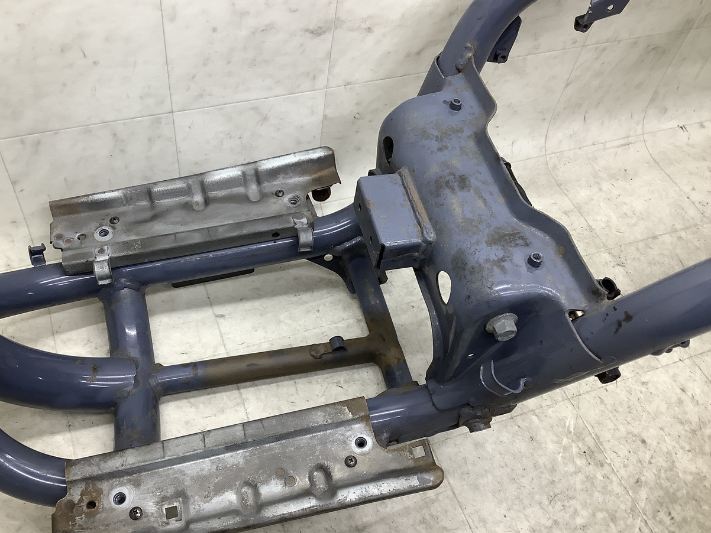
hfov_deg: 55.3
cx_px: 333
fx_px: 678
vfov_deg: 43.0
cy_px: 271
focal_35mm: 33
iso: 100
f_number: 2.4
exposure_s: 1/60
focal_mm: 3.3
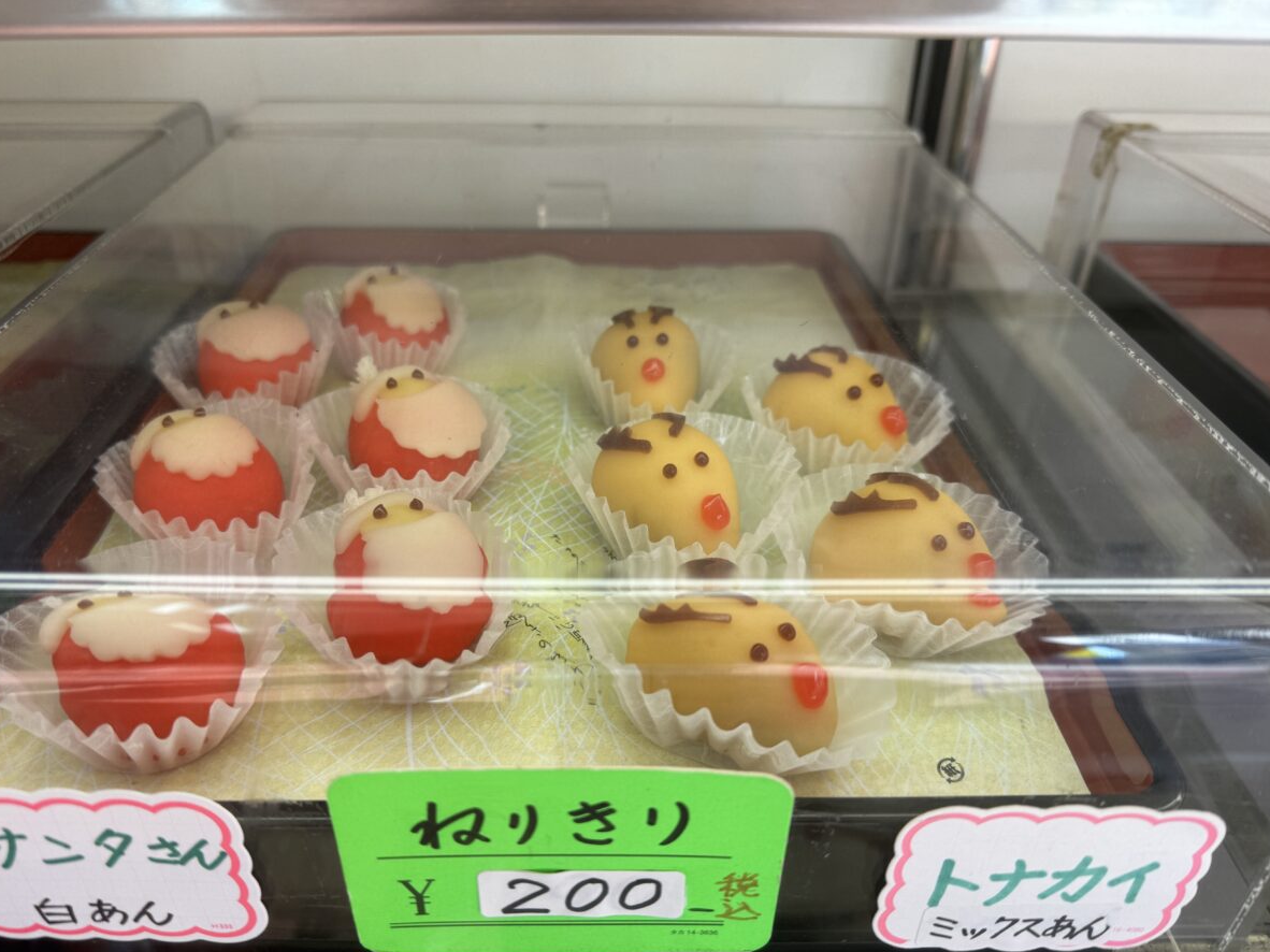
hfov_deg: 67.2
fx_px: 954
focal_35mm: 26
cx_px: 591
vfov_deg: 53.0
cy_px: 514
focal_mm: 6.76
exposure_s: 1/150
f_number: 1.78
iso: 64
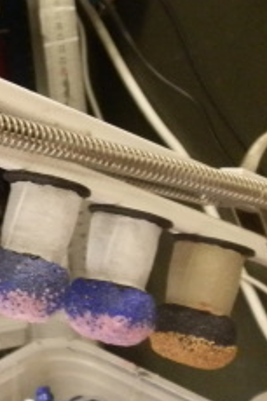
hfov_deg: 17.0
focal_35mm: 68
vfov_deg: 29.6
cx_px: -192
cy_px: 159
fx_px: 758
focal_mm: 5
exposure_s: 1/20
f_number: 3.1
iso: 400
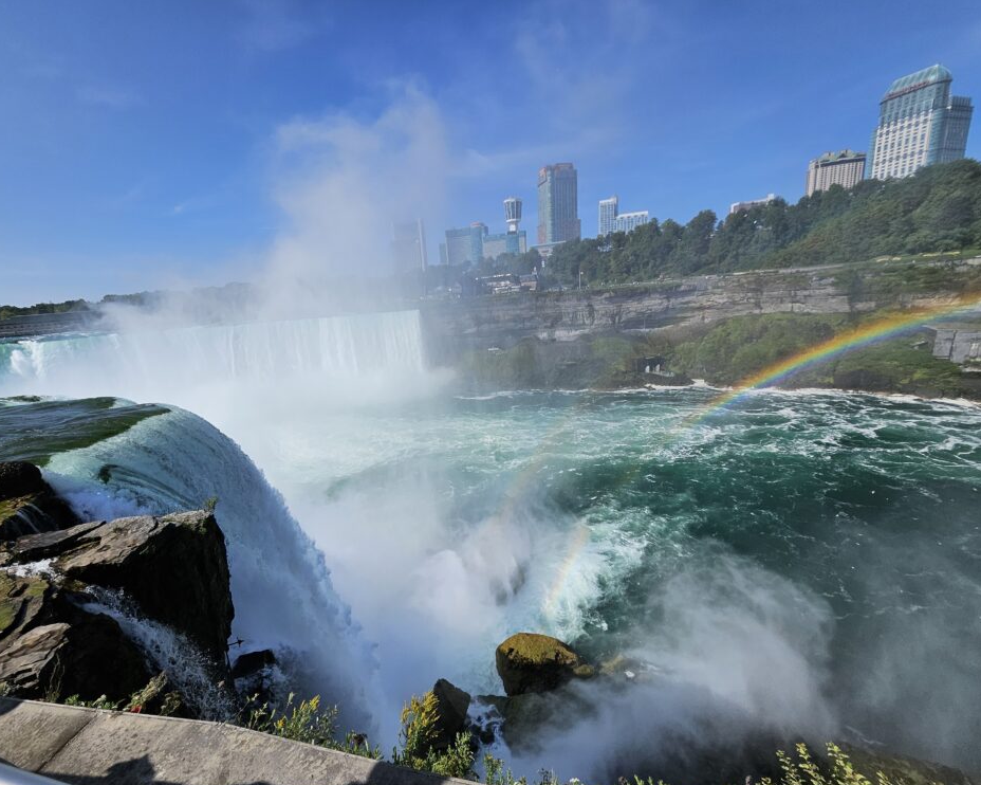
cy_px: 387
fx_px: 406
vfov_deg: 88.0
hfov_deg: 100.4
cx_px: 445
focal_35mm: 14
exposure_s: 1/2758
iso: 32
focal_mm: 1.74
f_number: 2.2
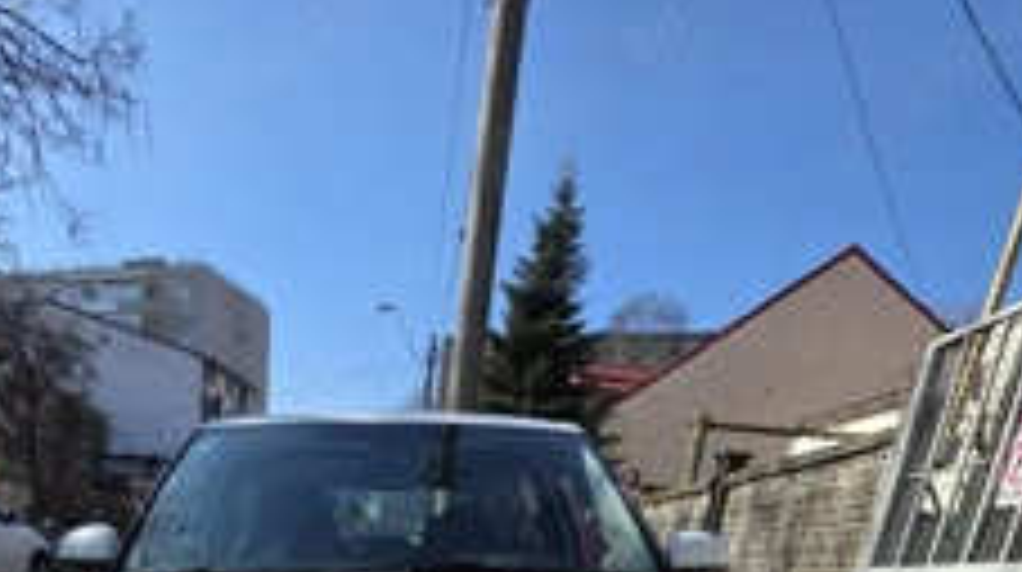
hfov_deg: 72.4
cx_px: 360
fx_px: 677
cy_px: 820
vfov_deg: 30.4
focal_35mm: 25
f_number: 1.9
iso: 40
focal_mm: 2.2
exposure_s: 1/2500
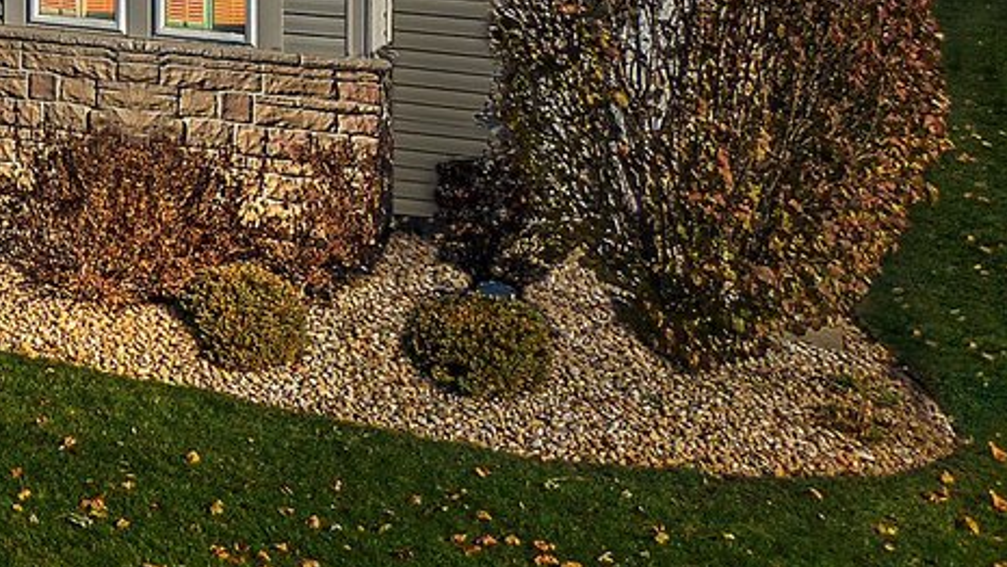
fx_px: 2164
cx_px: -513
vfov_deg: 13.7
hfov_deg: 21.7
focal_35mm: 81
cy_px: -364
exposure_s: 1/1600
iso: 100
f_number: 2.8
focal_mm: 4.39
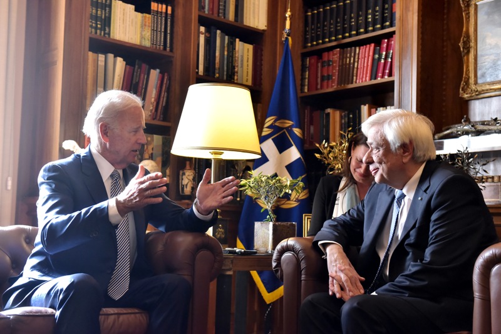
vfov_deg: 26.0
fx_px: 724
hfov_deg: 38.2
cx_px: 250
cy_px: 167
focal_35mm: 52
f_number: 5
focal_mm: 52
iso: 4000
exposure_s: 1/250
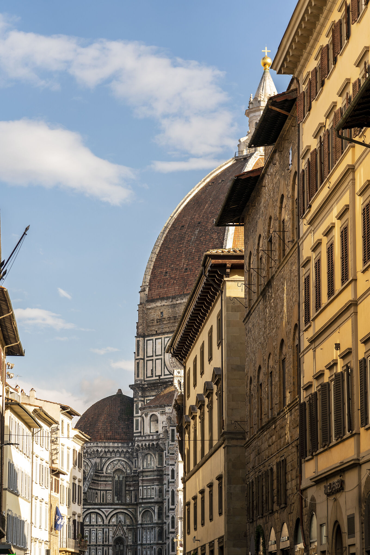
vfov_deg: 19.5
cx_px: 185
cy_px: 278
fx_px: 1619
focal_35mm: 105
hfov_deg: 13.0
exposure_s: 1/250
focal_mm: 105
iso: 100
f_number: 4
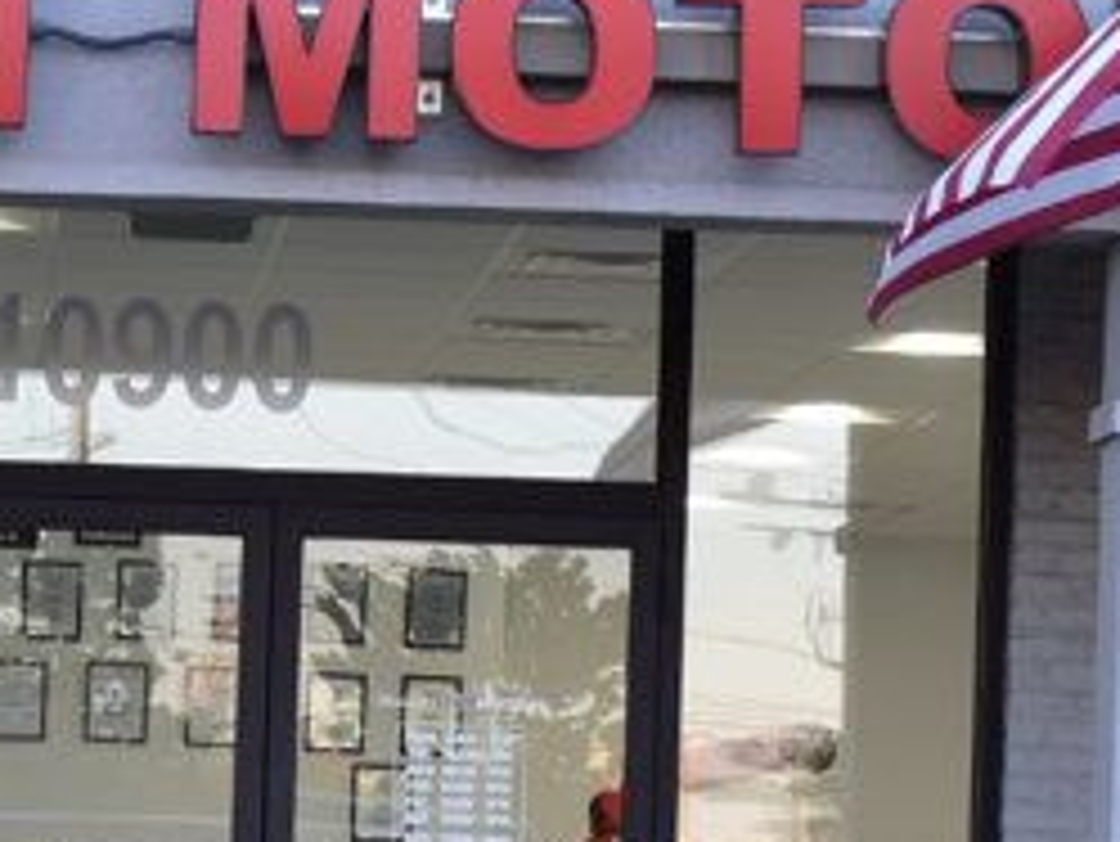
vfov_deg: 8.0
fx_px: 5955
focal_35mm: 184
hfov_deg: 10.7
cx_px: 72
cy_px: 819
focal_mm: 31
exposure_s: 1/60
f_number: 8
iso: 400
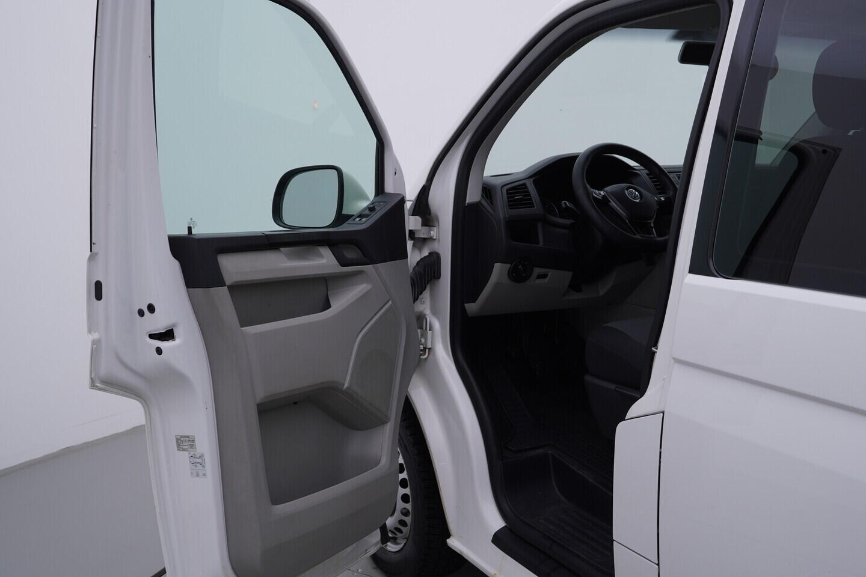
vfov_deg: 36.9
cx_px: 433
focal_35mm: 36
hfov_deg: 53.1
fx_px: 866
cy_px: 288
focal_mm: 24
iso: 125
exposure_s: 1/100
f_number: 4.5
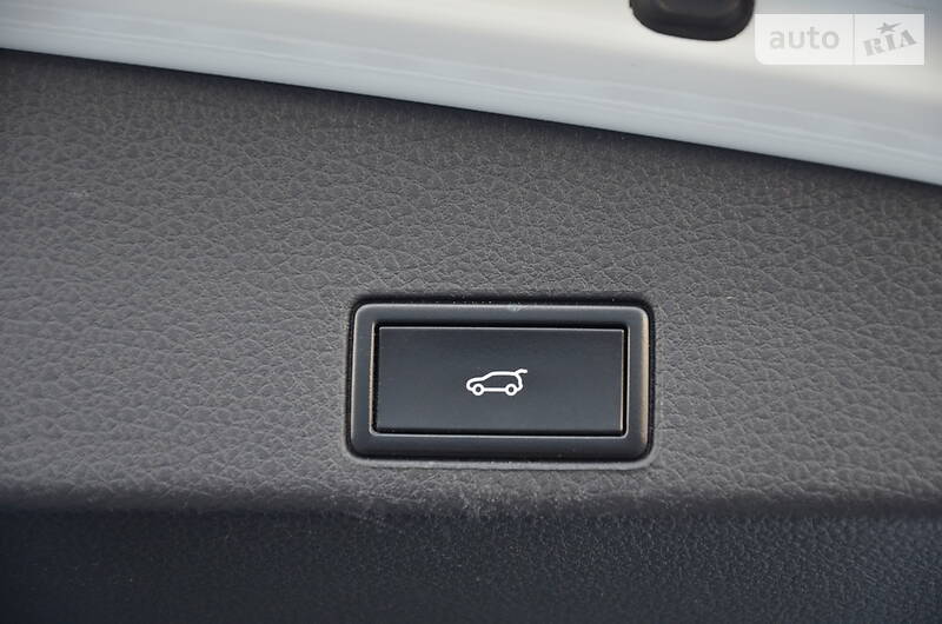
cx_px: 471
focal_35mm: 158
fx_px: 4113
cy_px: 312
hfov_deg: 13.1
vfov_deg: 8.7
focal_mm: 105
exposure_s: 1/60
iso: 800
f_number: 5.6
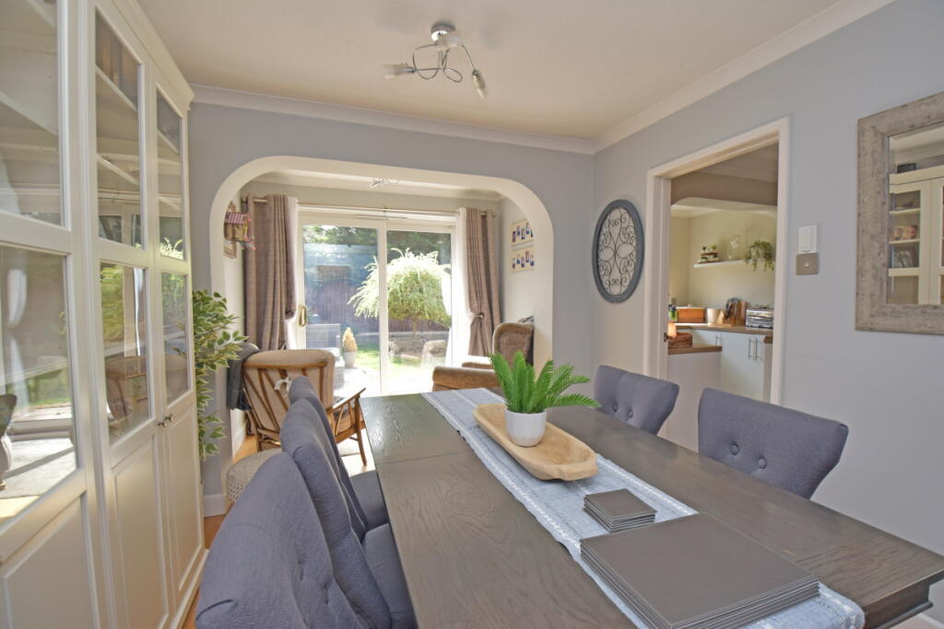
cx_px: 472
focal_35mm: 15
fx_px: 393
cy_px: 314
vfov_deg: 77.3
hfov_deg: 100.4
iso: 360
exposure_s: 1/200
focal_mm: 10
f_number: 5
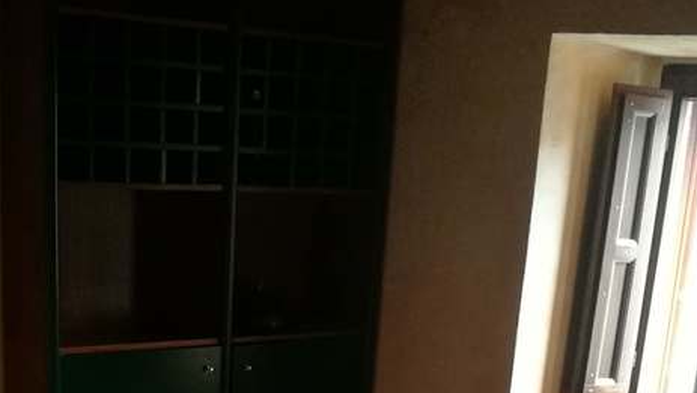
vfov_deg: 17.5
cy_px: 503
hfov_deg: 32.3
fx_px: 1202
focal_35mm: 65
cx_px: 312
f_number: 4
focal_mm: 4.5
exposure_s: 1/24
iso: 320
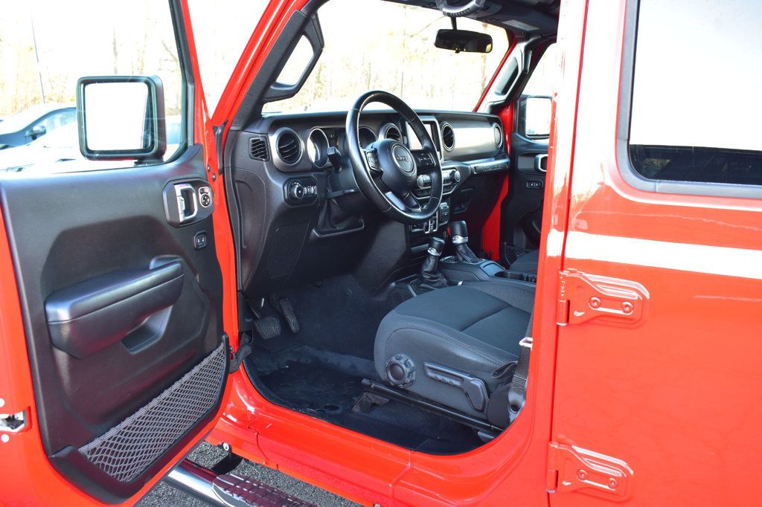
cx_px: 381
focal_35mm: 33
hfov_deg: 57.2
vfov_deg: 39.9
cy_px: 254
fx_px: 698
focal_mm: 22
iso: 640
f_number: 6.3
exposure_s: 1/15
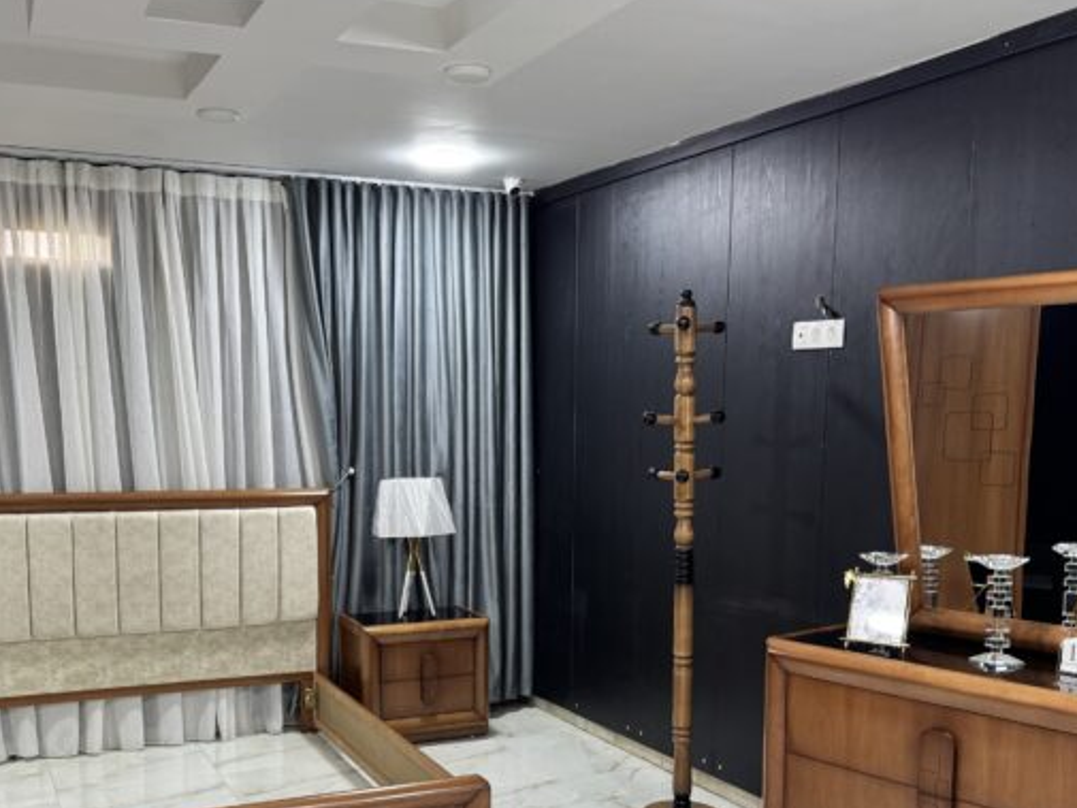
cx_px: 488
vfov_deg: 37.1
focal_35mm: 38
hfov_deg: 48.9
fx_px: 1183
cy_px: 576
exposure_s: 1/100
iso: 160
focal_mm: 6.76
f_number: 1.78
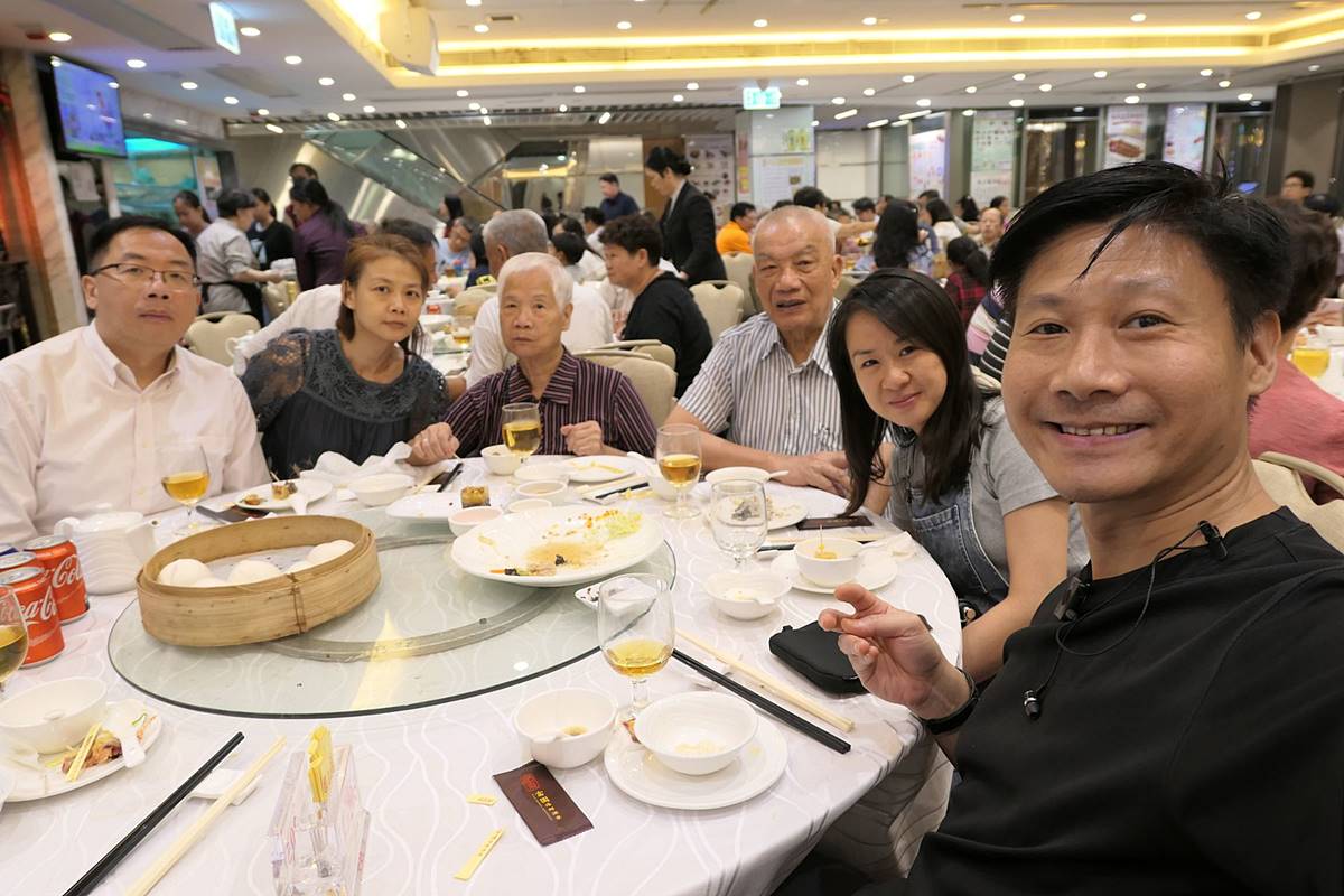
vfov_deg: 53.1
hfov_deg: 73.7
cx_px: 672
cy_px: 448
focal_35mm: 24
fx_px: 896
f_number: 2.2
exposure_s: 1/60
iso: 320
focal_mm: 8.8
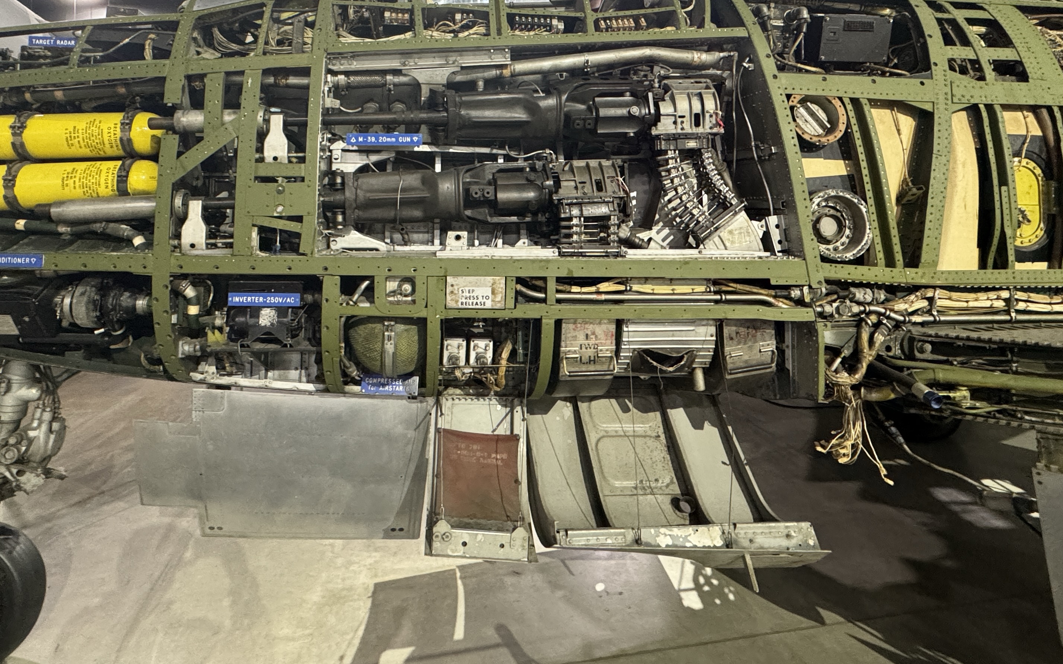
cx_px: 495
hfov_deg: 82.2
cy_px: 183
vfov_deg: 55.1
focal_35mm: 21
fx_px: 608
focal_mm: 2.22
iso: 640
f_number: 2.2
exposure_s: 1/60
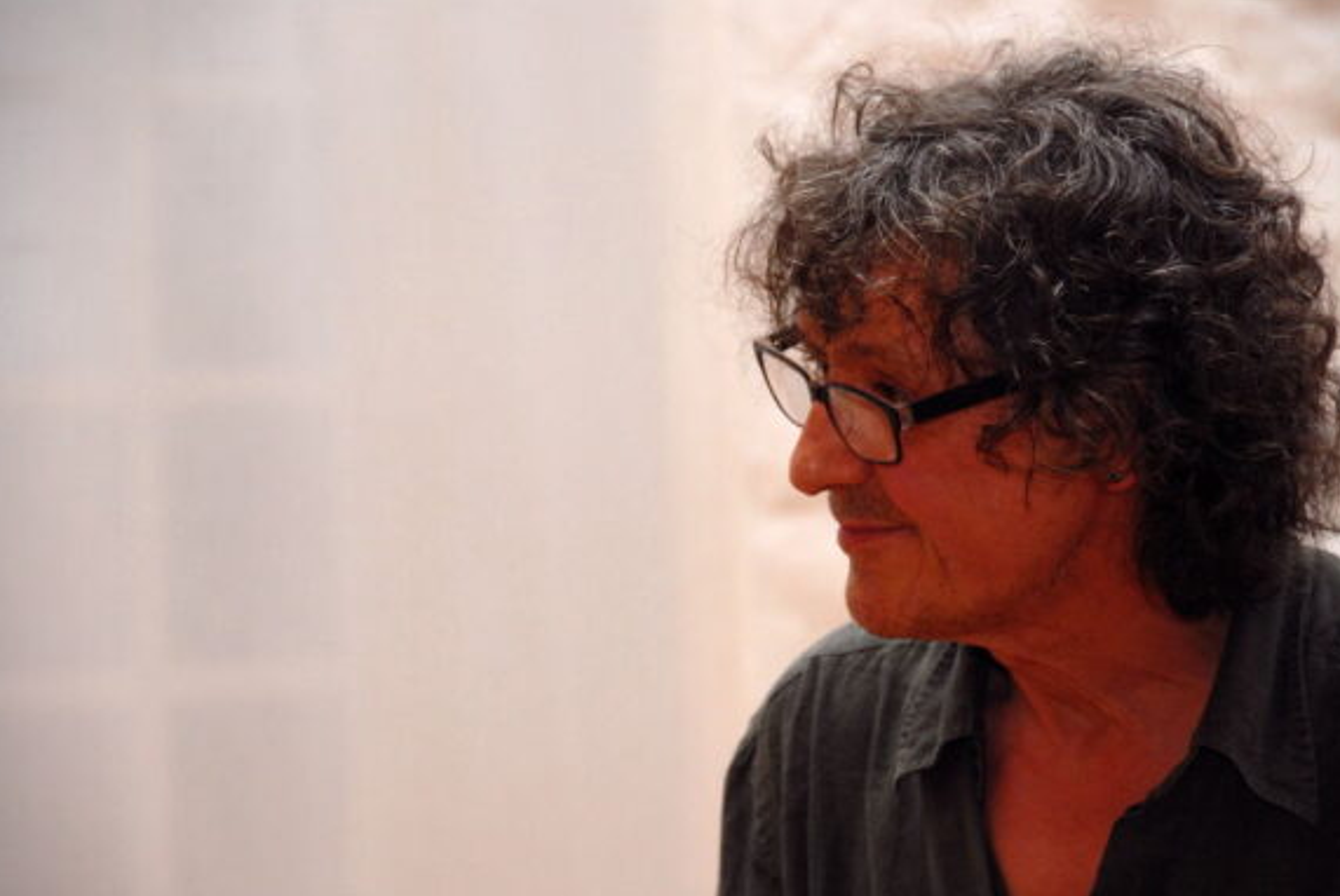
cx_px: 685
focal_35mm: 189
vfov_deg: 7.3
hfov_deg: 10.9
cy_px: 466
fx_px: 7042
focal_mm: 120
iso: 400
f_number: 5.3
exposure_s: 1/125
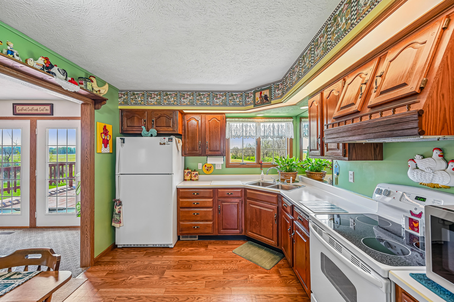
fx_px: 189
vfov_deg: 77.3
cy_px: 151
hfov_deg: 100.4
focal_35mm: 15
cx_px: 227
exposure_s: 1/20
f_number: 4.8
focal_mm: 15
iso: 400
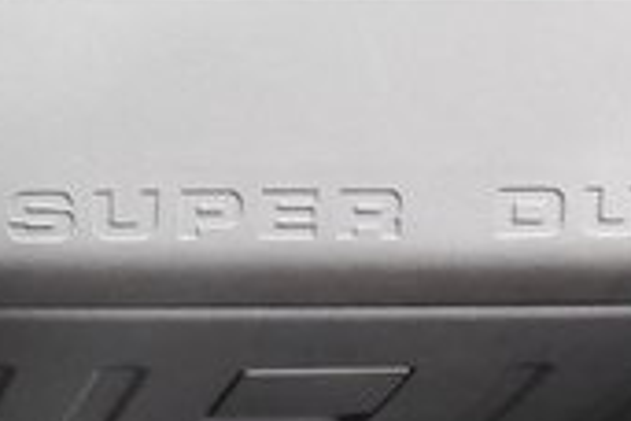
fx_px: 1577
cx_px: -557
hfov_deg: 17.5
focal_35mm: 90
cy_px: 290
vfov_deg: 15.2
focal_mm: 10
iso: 3200
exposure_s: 1/100
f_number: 4.5
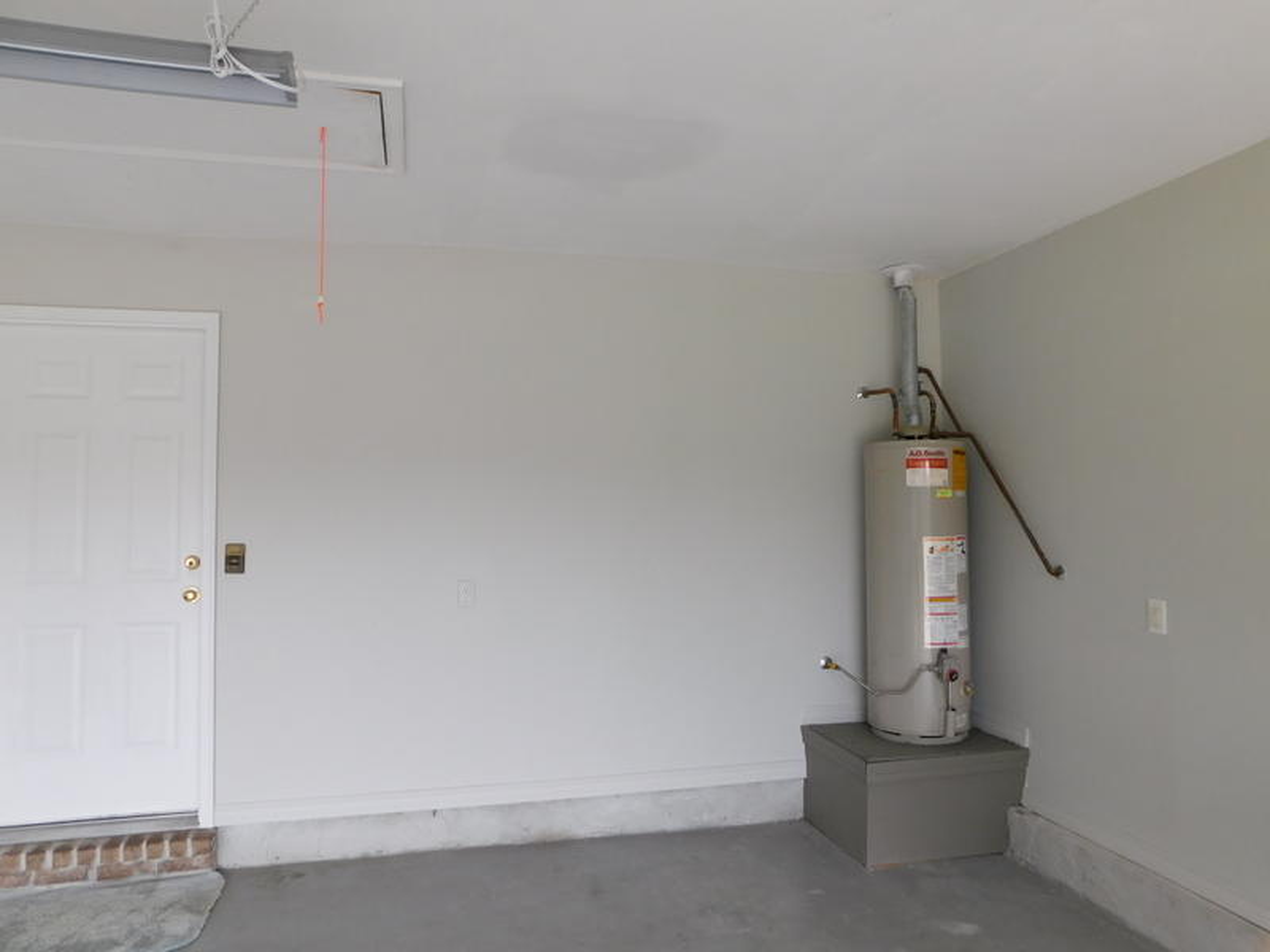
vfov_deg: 56.8
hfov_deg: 71.6
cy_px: 476
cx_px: 635
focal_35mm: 24
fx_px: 881
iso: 125
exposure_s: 1/50
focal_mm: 4.1
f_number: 3
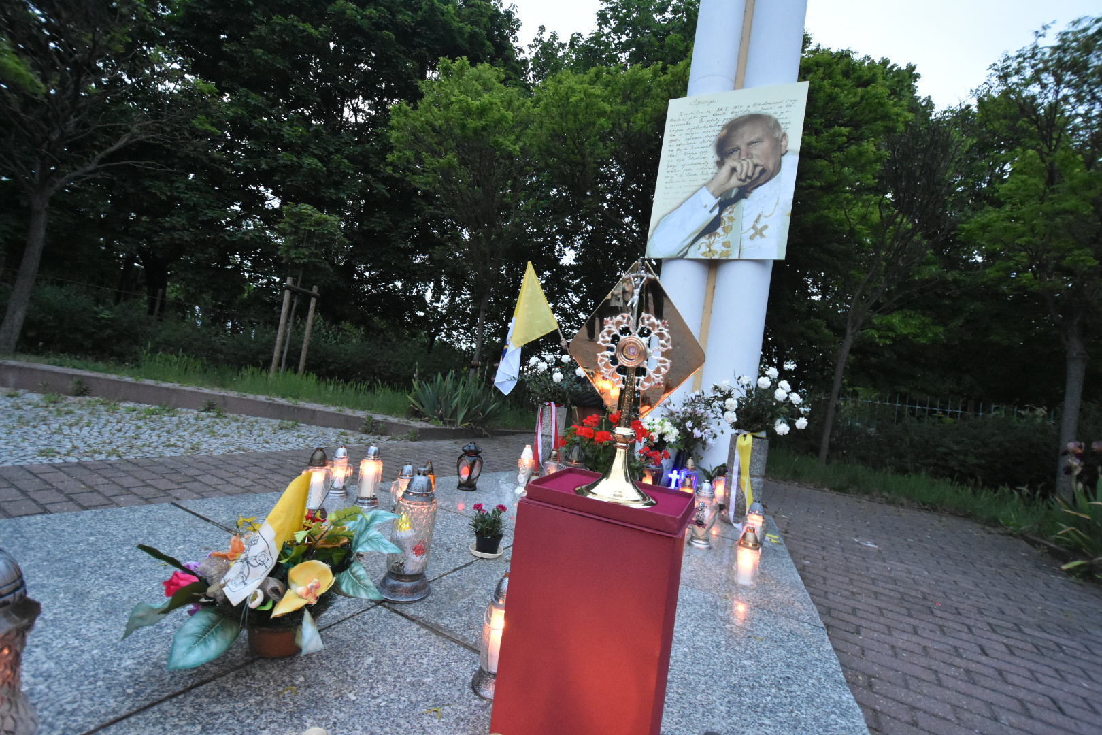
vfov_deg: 77.3
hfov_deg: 100.4
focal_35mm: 15
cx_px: 551
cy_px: 368
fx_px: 459
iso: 4000
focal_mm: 10
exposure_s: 1/50
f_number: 3.5
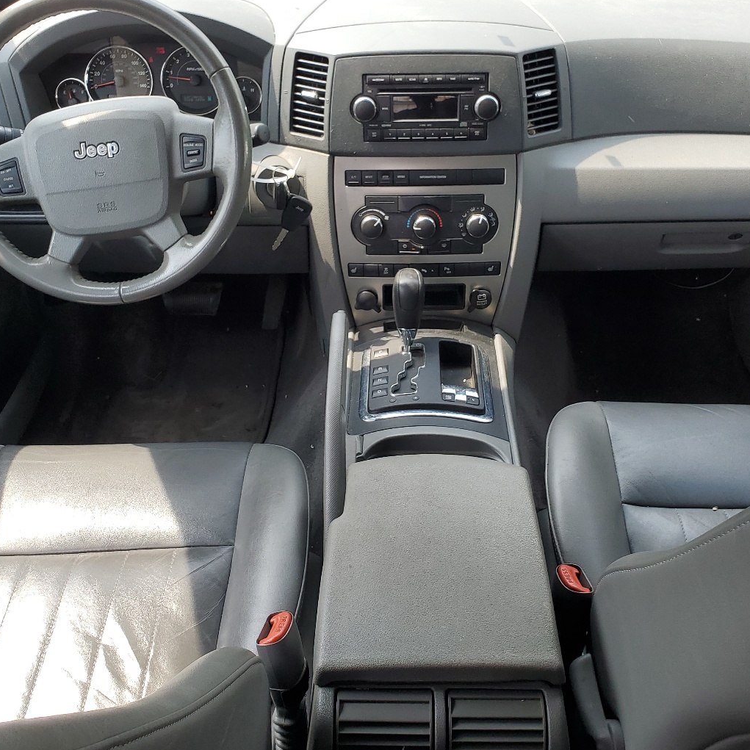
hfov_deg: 46.0
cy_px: 403
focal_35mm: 36
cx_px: 384
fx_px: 882
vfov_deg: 46.0
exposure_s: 1/204
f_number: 1.5
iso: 50
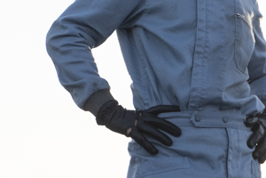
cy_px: 106
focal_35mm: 183
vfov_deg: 7.5
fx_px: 1352
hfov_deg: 10.9
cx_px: 359
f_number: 5
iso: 1000
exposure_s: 1/400
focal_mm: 40.1
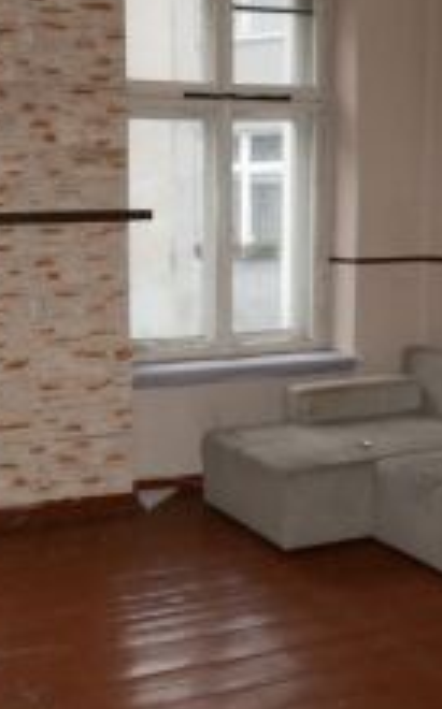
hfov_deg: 24.6
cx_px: 132
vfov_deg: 38.9
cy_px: 379
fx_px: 1005
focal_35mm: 52
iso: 640
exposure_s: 1/320
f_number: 3.2
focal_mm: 12.5
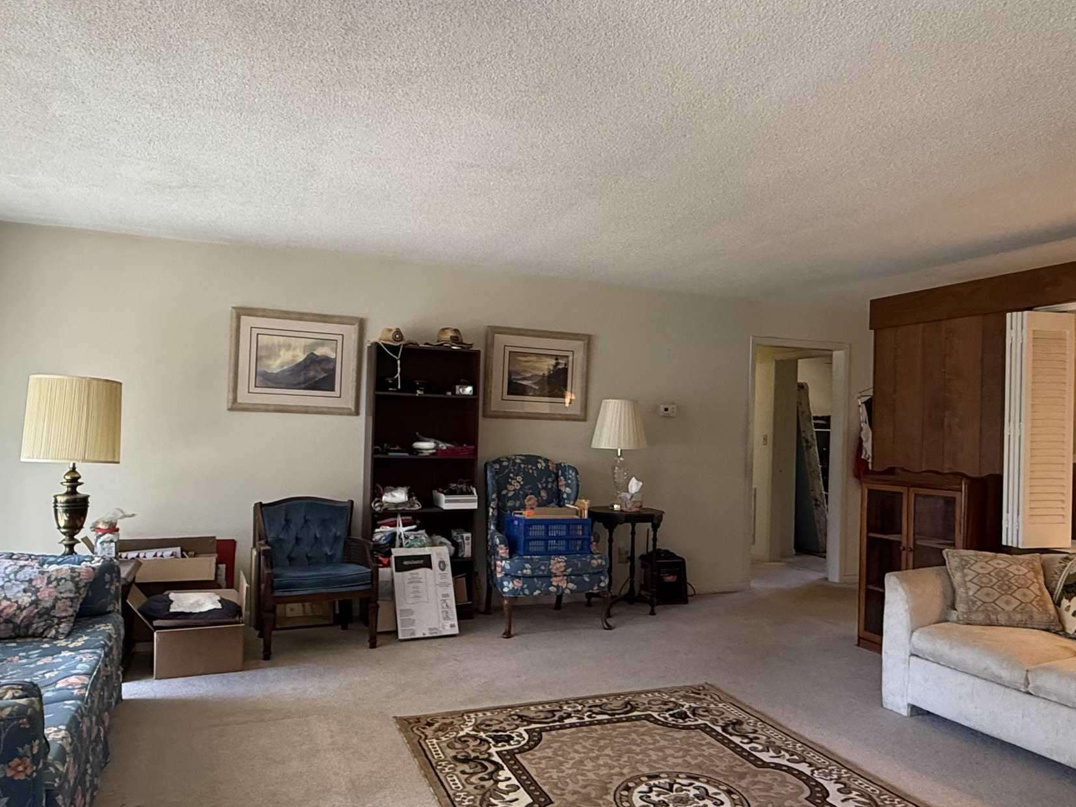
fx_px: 808
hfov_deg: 67.2
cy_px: 427
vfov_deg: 53.0
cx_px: 578
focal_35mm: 26
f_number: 2.2
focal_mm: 2.22
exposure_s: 1/60
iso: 250
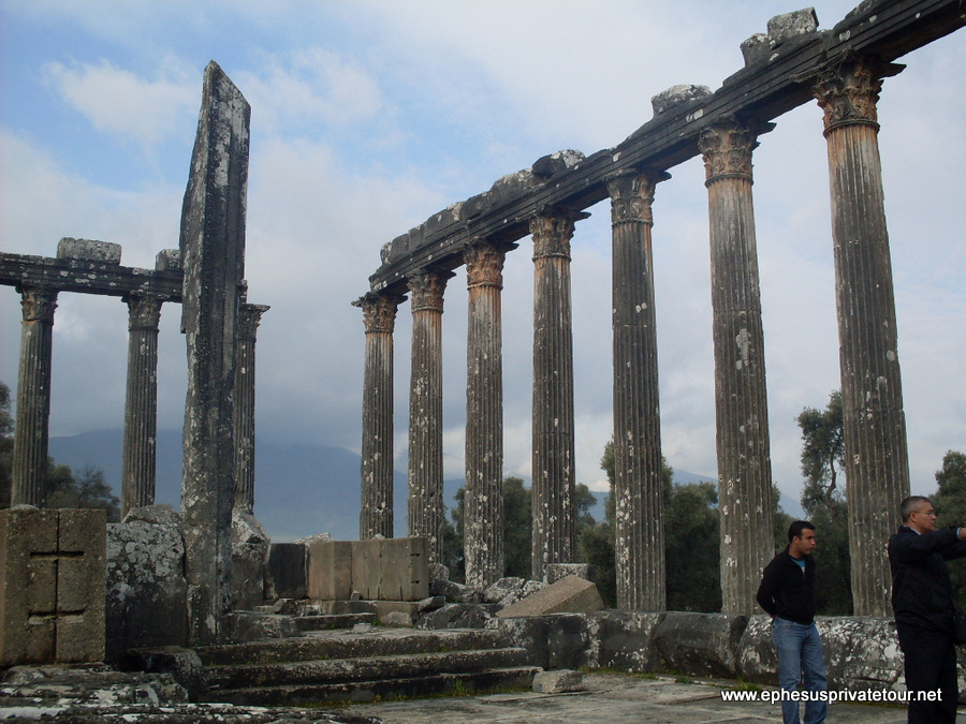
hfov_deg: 49.0
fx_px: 1060
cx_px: 483
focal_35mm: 38
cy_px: 362
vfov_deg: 37.7
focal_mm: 6.3
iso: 80
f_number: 8.4
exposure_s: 1/180
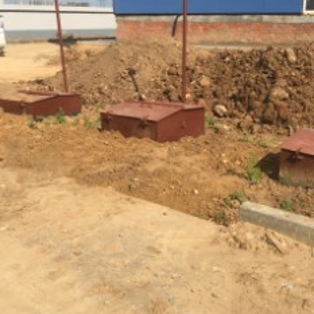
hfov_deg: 38.3
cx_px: 172
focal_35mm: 44
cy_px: 140
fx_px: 452
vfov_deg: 38.3
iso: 32
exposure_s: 1/2083
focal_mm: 4.15
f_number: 2.2
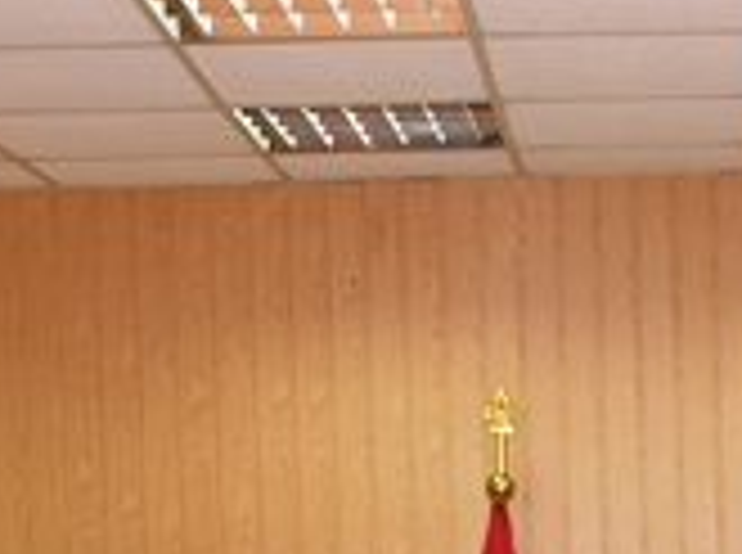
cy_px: 799
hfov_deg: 14.4
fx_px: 2887
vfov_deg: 10.6
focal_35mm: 135
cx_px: 711
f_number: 4
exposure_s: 1/60
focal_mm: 22
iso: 400
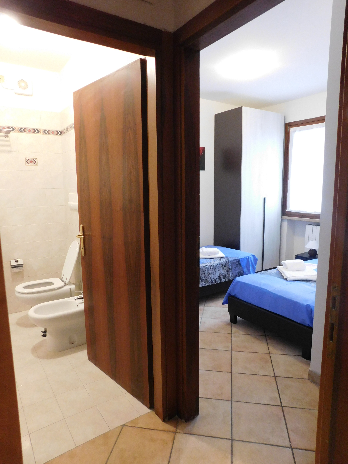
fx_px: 308
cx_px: 174
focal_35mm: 23
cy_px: 232
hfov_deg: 58.9
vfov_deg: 73.9
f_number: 3
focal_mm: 4
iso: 400
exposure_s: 1/20
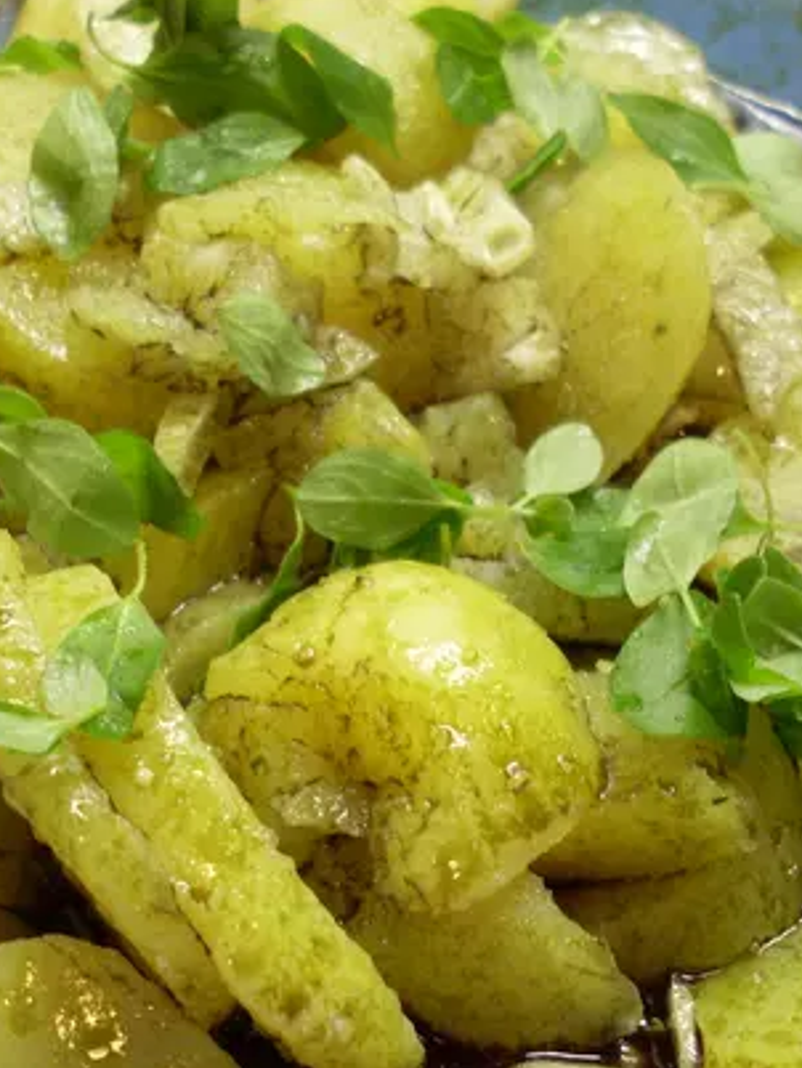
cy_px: 707
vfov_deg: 28.4
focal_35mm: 68
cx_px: 388
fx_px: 2098
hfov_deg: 21.6
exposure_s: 1/30
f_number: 2.8
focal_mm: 6.3
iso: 200
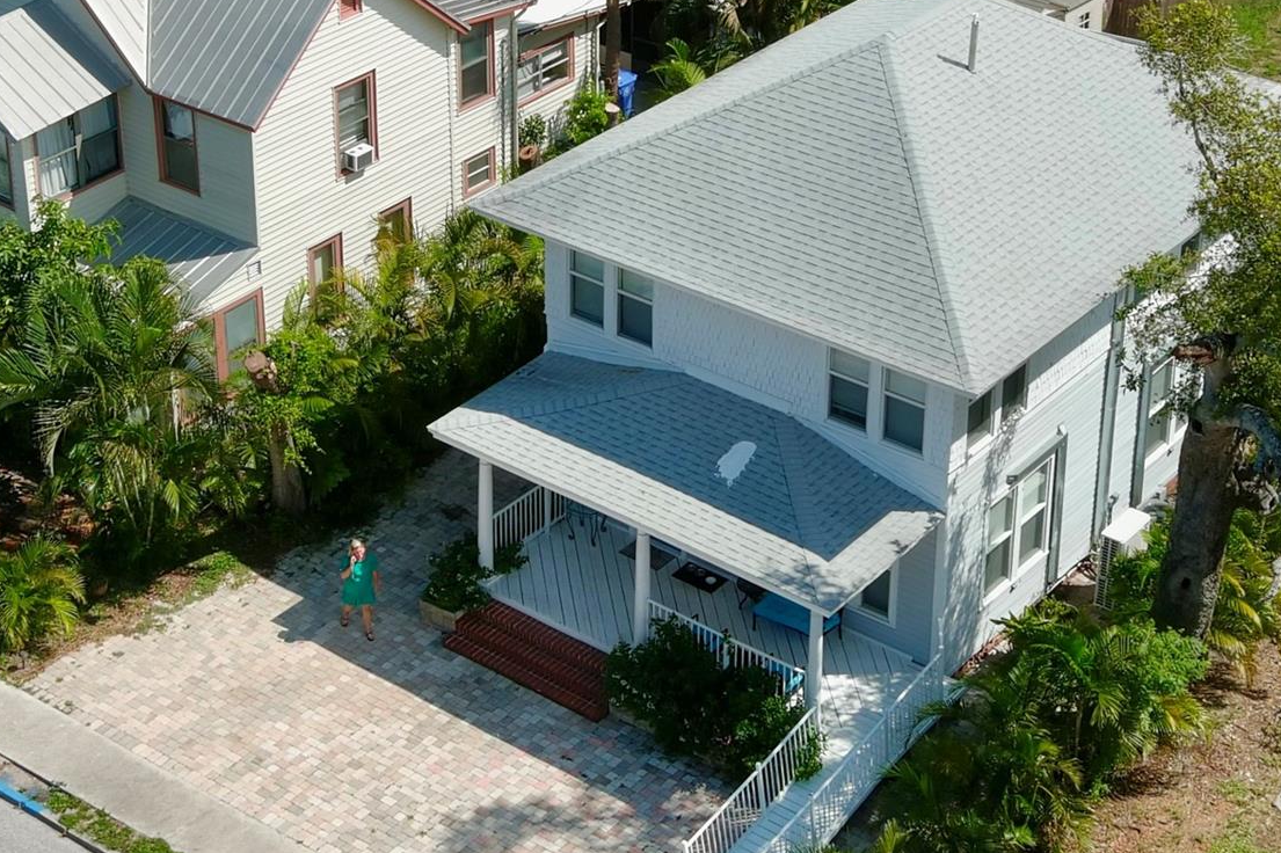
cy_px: 306
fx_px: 1494
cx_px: 544
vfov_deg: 31.7
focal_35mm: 42
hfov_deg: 46.3
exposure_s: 1/320
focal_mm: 10.57
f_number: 7.1
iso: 200
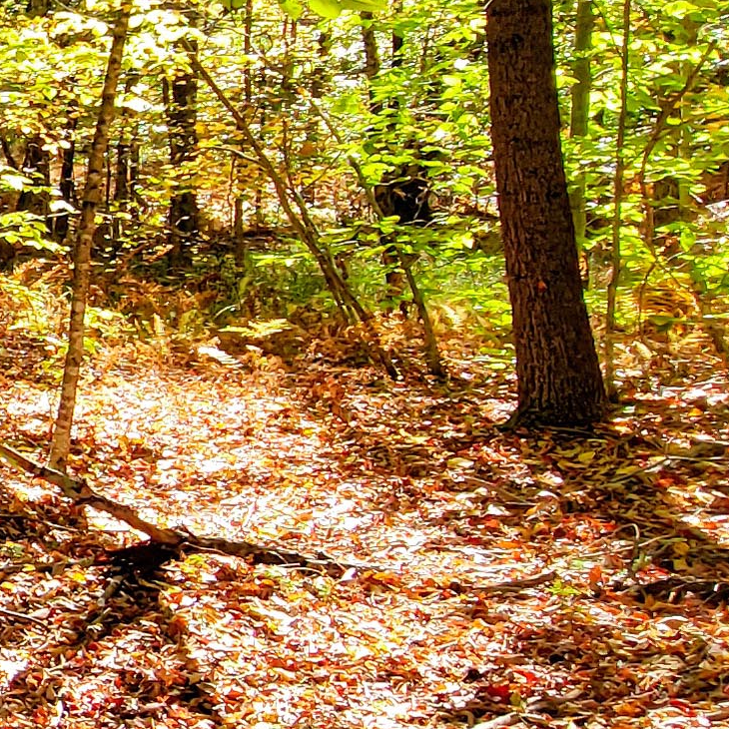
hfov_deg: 19.4
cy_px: 298
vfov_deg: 27.2
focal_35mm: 63
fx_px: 1501
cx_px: -630
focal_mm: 2.2
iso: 50
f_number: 2.2
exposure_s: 1/180
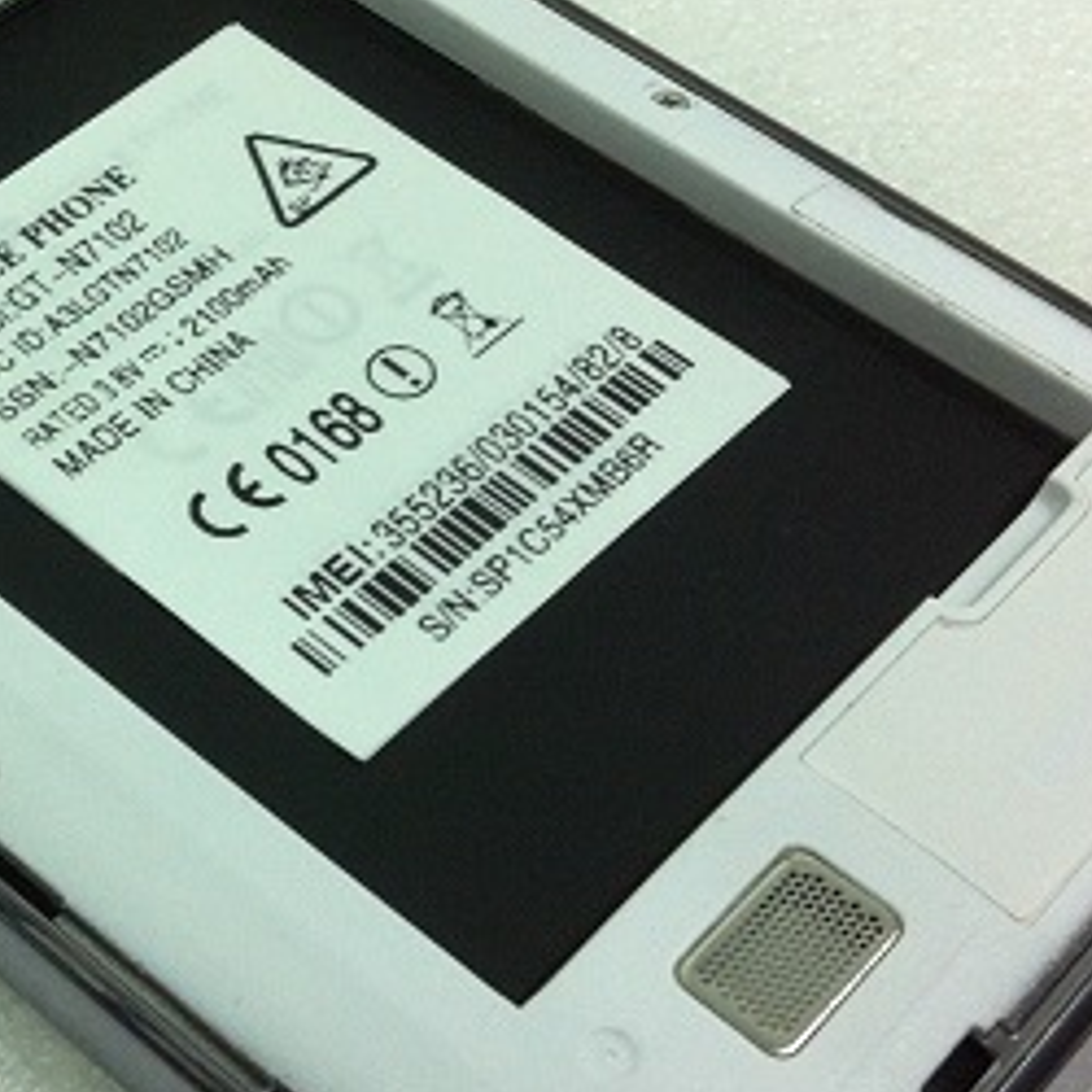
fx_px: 2820
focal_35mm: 79
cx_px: 192
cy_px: 502
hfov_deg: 21.6
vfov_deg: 21.9
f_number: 2.8
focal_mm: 3.85
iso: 125
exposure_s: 1/17
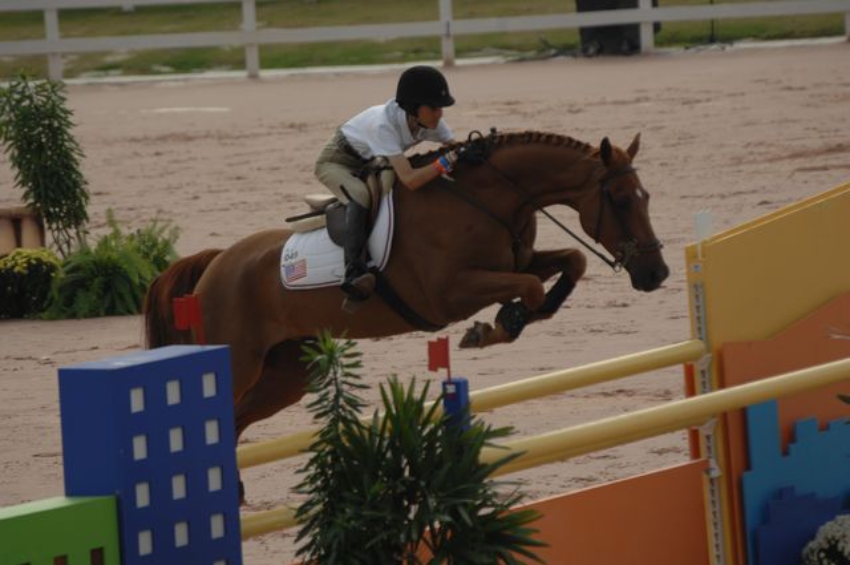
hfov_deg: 4.3
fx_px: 11319
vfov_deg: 2.9
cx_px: 425
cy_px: 282
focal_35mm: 480
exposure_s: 1/640
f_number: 6.3
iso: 200
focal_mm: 320
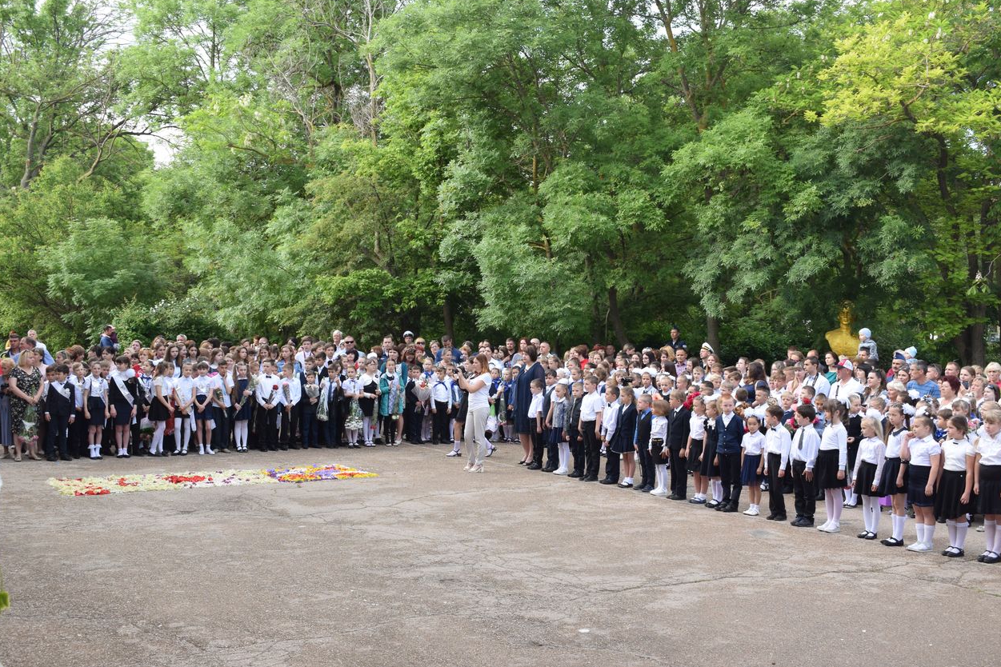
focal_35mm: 45
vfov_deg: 30.2
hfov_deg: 44.0
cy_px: 329
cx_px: 507
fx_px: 1238
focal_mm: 29
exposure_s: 1/200
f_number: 7.1
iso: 400
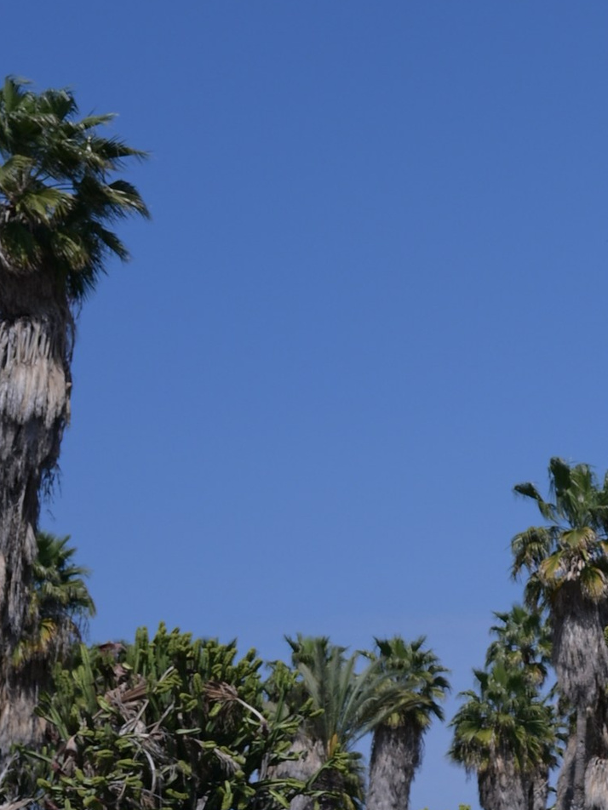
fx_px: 2178
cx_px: 764
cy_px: 373
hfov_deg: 15.2
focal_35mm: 93
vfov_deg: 21.1
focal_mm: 24
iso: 100
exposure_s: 1/2500
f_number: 4
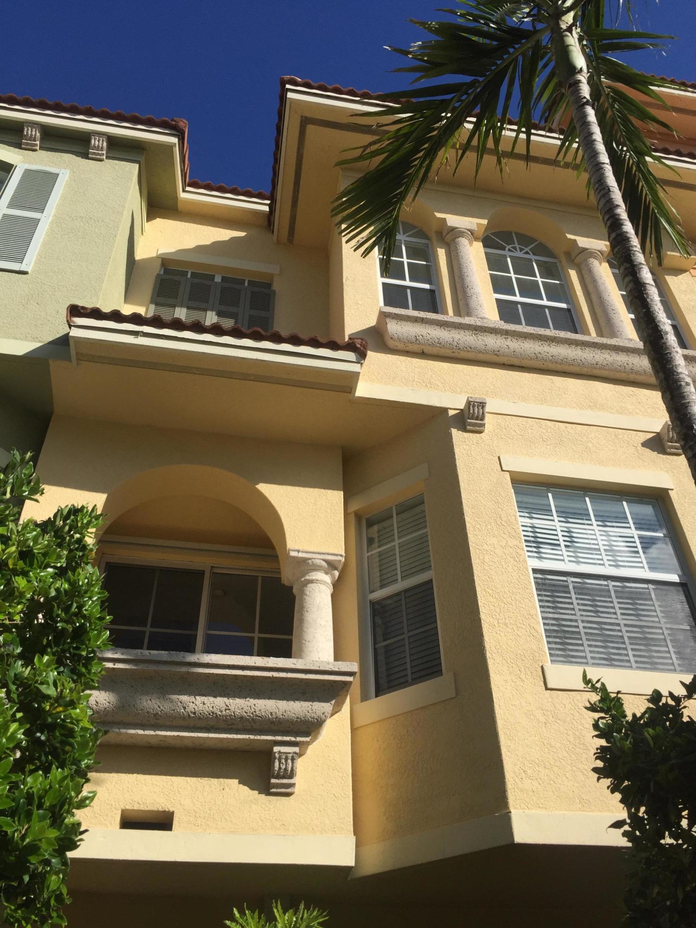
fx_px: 777
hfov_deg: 48.2
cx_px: 348
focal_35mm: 29
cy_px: 464
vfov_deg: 61.7
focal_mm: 4.15
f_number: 2.2
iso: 32
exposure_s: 1/3300
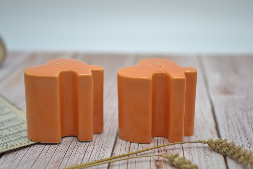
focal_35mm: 52
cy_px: 84
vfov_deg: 25.8
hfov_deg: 37.9
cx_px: 126
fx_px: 369
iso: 100
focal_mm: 35
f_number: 1.8
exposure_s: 1/500
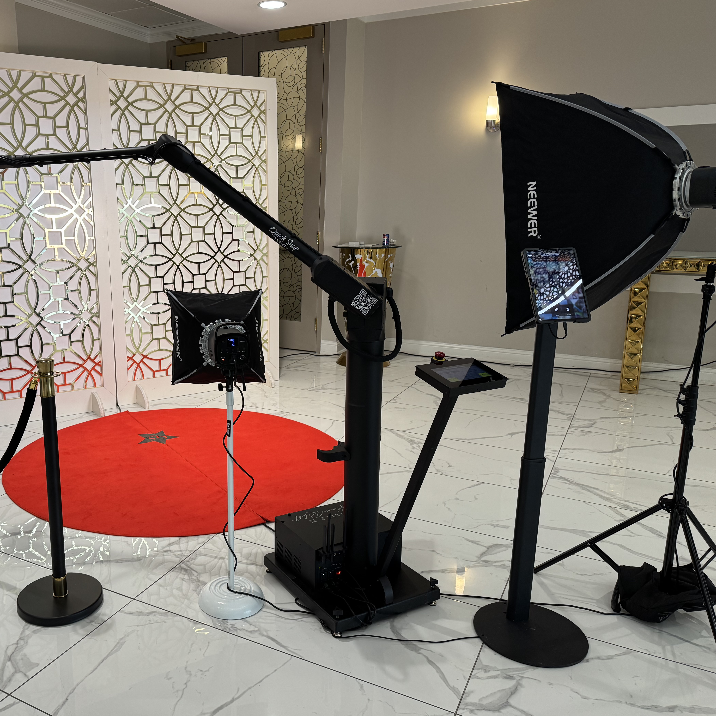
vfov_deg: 55.6
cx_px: 236
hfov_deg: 54.4
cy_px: 353
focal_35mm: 29
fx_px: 679
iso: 125
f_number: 1.78
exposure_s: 1/120
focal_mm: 6.76
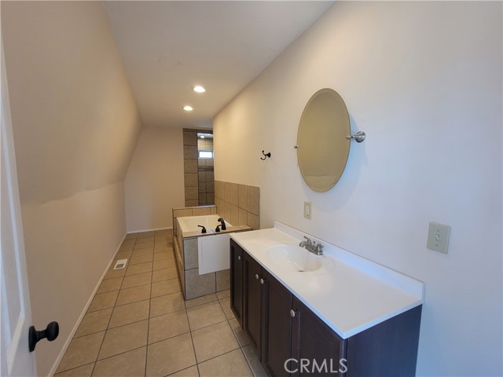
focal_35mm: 13
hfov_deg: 106.2
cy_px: 188
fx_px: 189
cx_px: 252
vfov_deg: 89.9
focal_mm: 2.2
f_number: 2.2
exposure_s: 1/60
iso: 100
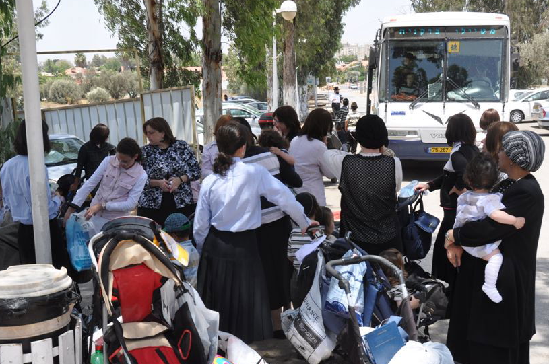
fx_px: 746
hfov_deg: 40.4
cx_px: 261
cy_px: 219
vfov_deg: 27.4
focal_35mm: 49
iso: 200
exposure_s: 1/250
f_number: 8
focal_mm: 26
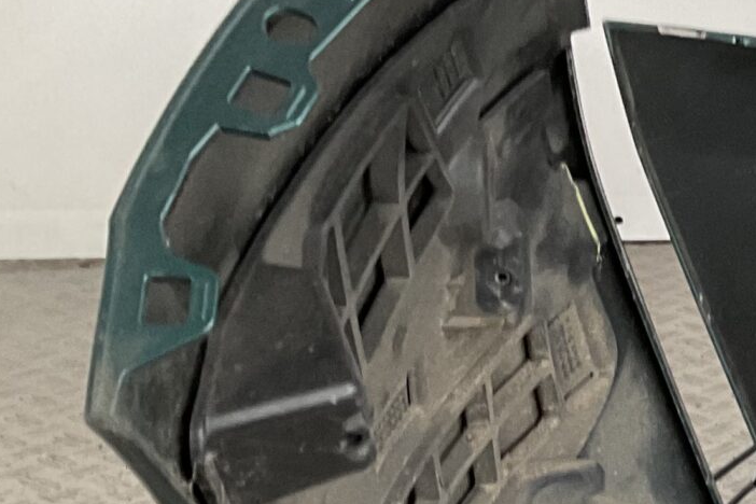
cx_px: 1363
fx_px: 2310
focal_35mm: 110
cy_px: 558
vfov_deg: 12.2
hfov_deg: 15.8
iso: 64
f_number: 1.8
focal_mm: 3
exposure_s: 1/50
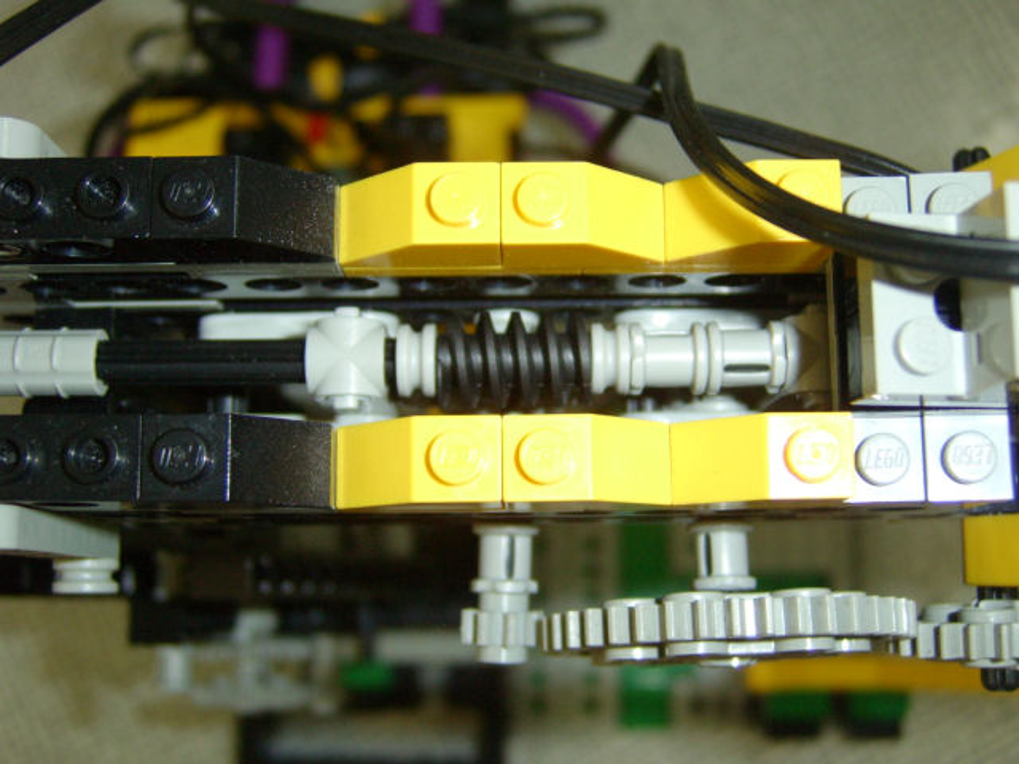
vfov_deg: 37.7
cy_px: 382
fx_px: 1119
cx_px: 510
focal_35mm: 38
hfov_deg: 49.0
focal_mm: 9.86
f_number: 2.7
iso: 200
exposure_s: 1/60
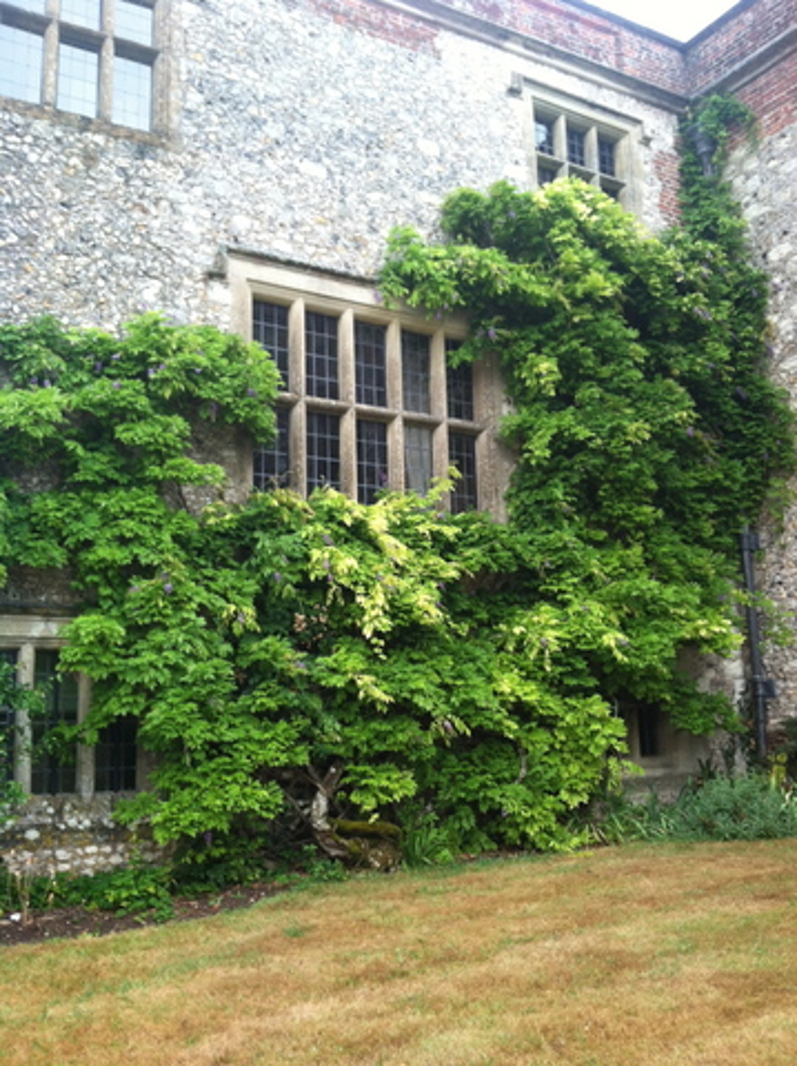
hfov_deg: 40.6
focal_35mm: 35
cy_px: 533
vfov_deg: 52.7
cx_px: 398
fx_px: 1076
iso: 100
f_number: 2.8
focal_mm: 3.85
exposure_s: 1/120
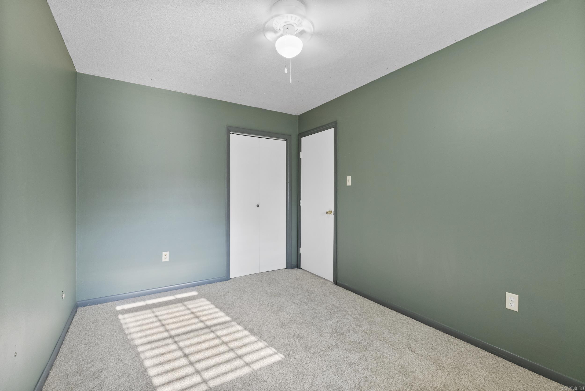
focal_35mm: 16
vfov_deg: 73.8
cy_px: 196
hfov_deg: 96.7
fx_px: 260
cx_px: 292
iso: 640
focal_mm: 16
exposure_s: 1/6
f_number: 9
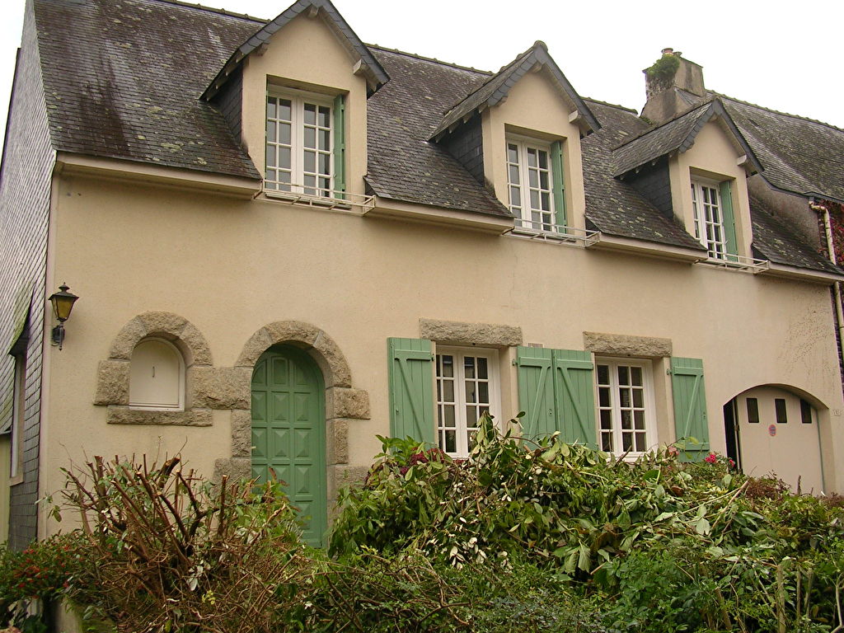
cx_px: 422
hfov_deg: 49.0
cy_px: 316
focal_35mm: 38
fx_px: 927
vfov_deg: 37.7
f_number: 2.8
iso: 50
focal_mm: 5.8
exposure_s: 1/267
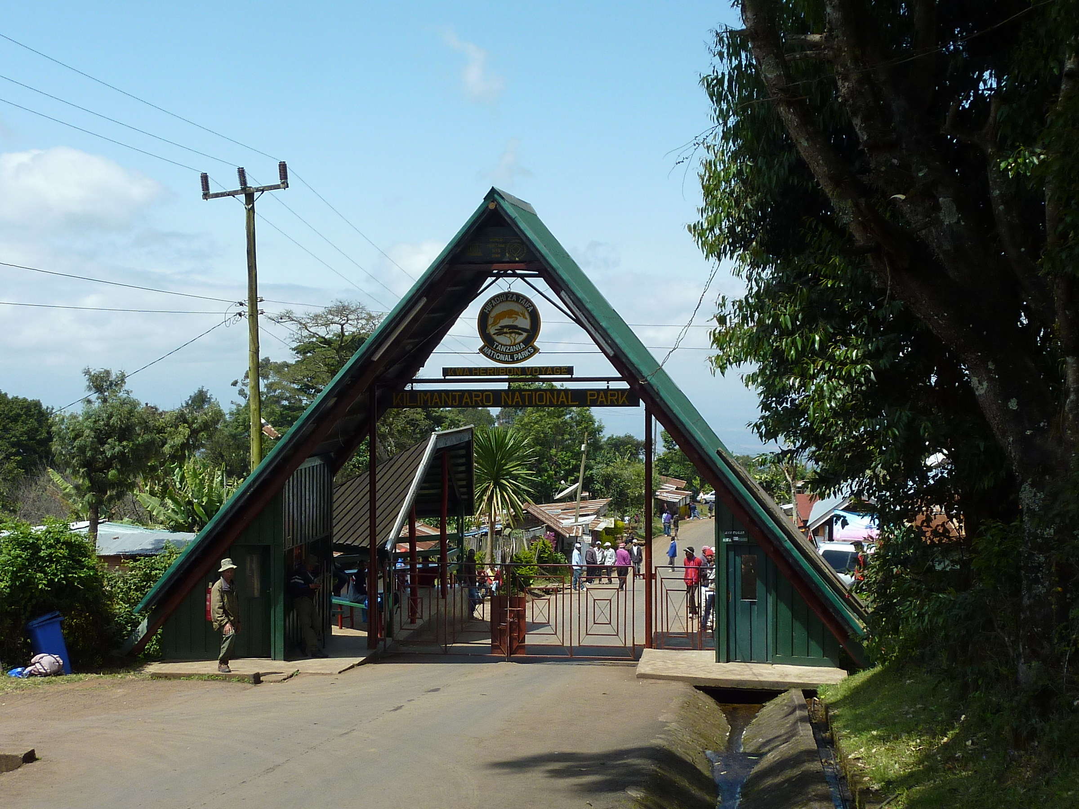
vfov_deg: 29.1
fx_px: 1559
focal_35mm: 50
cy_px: 404
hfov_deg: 38.2
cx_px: 540
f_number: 4.5
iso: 80
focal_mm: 5.7
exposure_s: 1/500
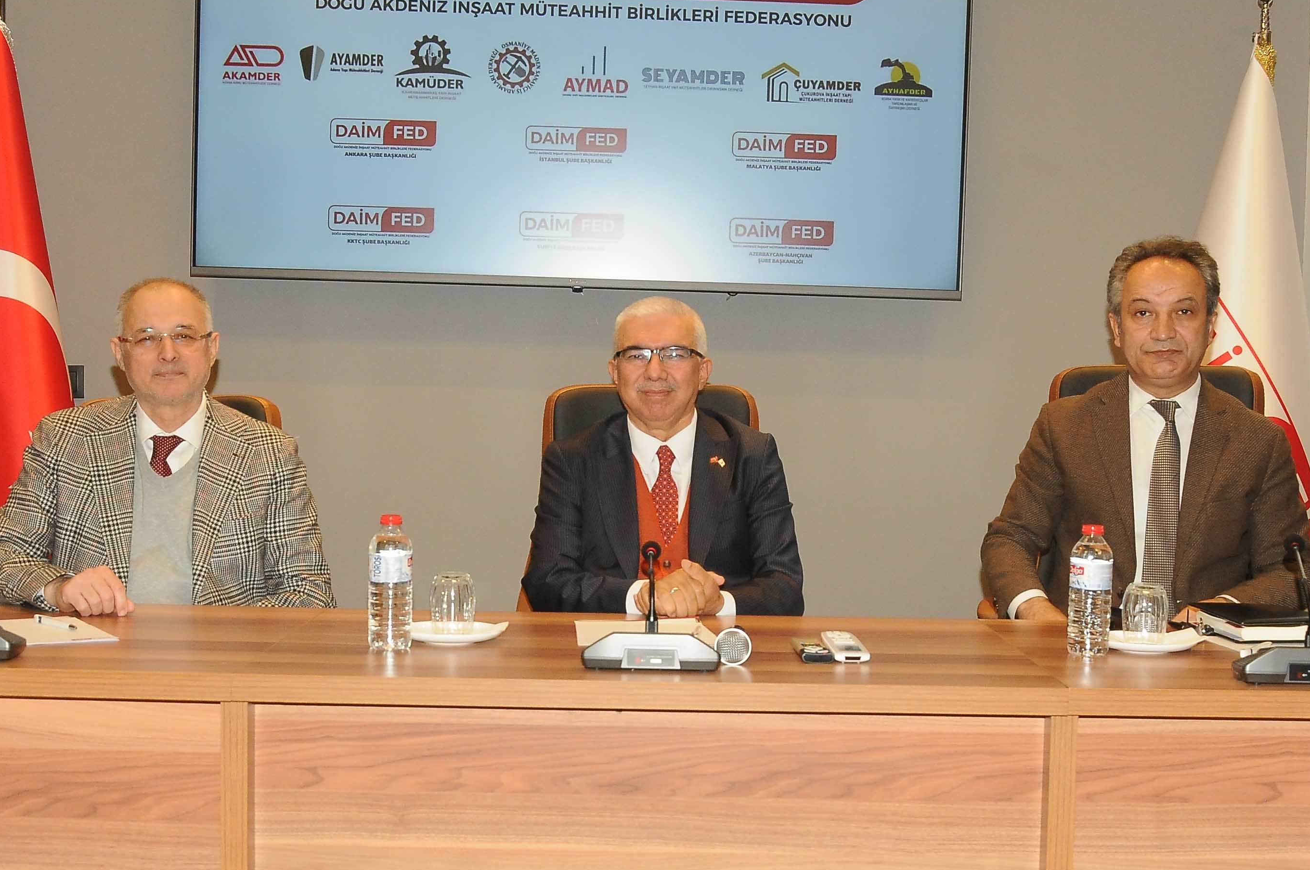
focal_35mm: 52
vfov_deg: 25.9
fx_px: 1890
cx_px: 676
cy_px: 457
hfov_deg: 38.2
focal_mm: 22
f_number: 7.1
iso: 800
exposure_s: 1/200
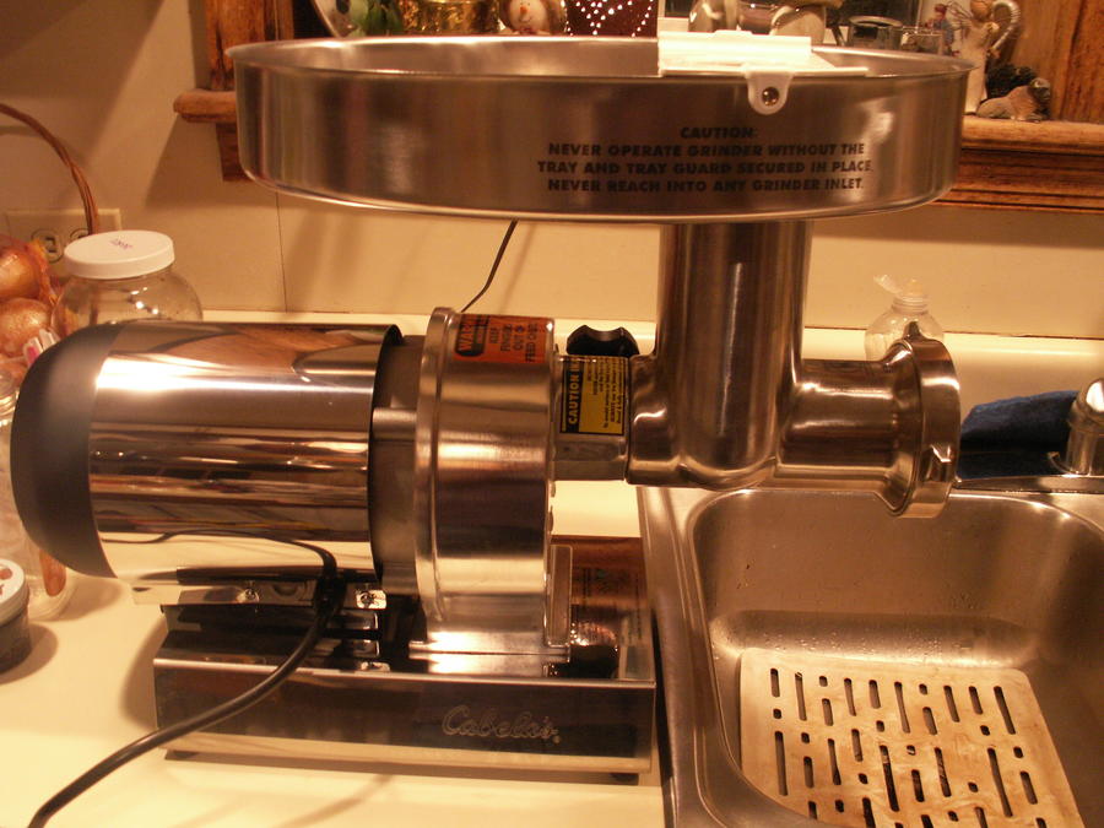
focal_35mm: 35
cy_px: 414
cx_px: 552
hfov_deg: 52.6
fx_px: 1116
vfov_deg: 40.7
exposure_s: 1/10
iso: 160
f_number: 2.8
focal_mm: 5.86
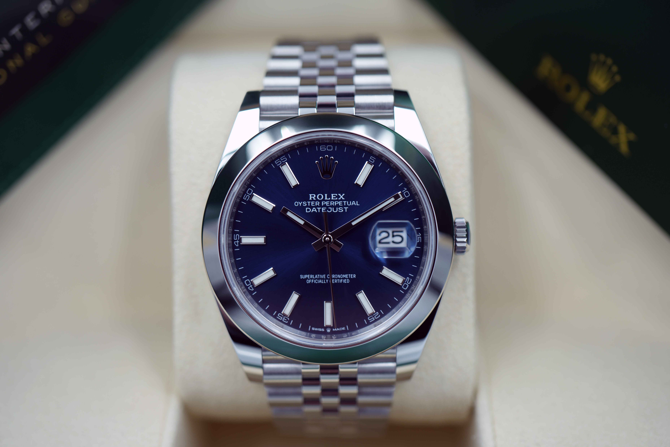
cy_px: 224
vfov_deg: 27.0
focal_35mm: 50
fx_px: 930
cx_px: 335
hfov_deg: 39.6
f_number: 2.8
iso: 100
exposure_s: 1/80
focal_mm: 50
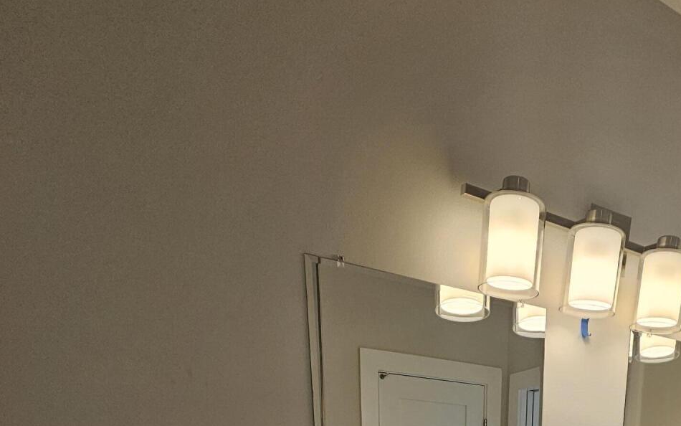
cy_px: 635
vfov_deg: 28.5
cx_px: 503
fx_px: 538
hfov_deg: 61.3
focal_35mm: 29
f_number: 2.2
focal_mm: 2.2
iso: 64
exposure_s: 1/120
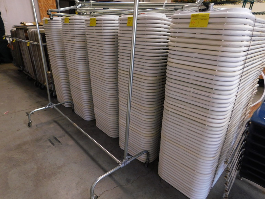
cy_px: 100
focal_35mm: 23
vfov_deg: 58.9
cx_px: 132
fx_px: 176
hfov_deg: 73.9
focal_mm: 4
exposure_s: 1/30
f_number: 3
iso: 200
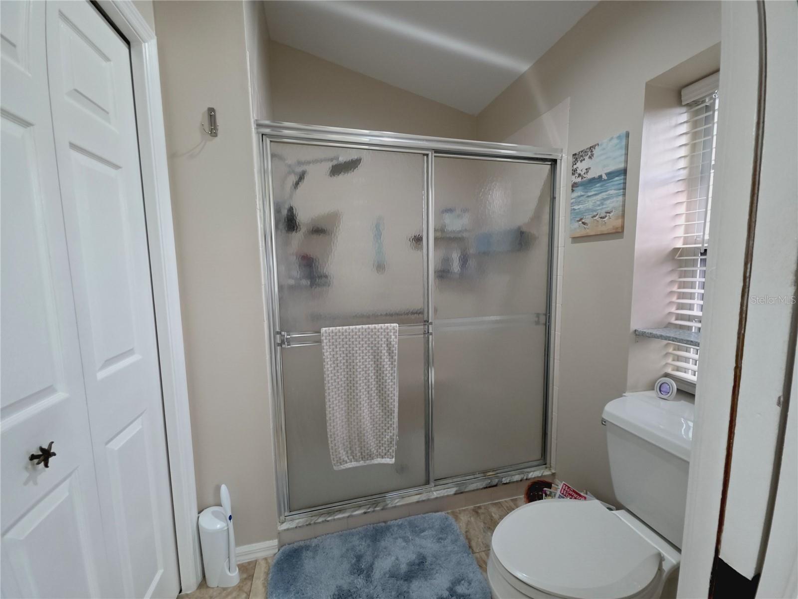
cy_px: 300
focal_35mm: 13
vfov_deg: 89.9
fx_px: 300
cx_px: 399
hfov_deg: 106.2
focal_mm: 2.2
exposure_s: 1/60
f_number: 1.9
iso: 250
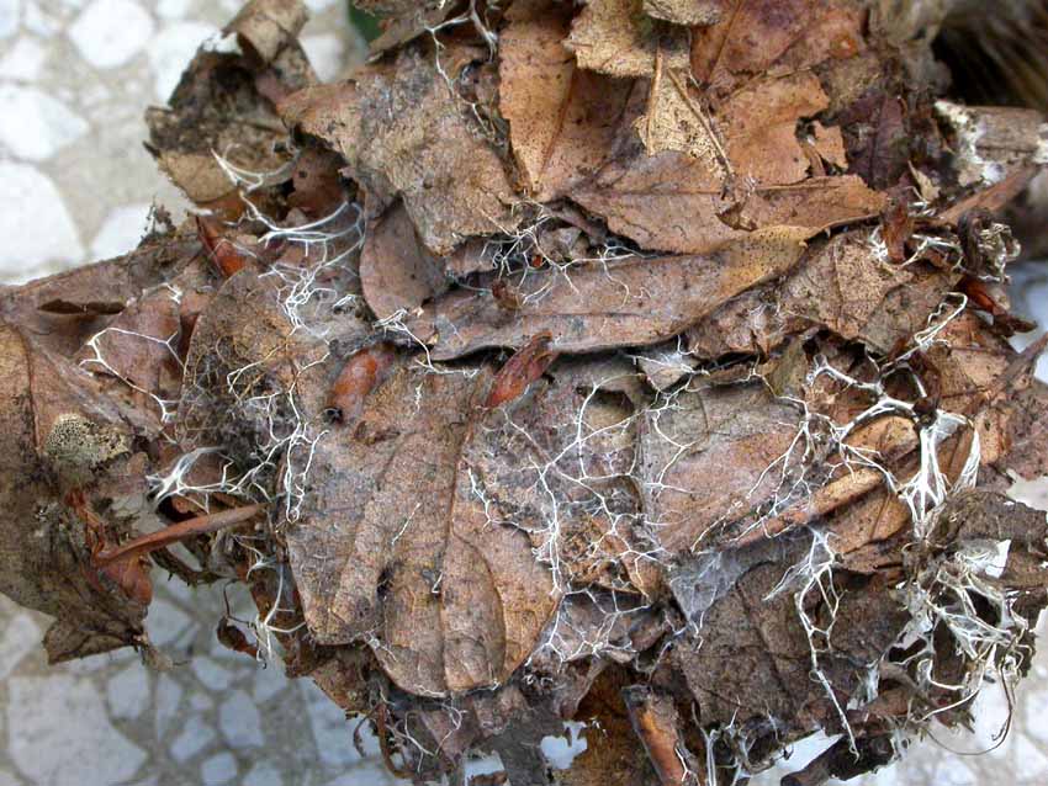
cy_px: 393
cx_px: 524
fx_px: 4179
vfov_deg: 10.8
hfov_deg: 14.3
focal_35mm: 138
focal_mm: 28.6
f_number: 9.6
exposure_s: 1/30
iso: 200
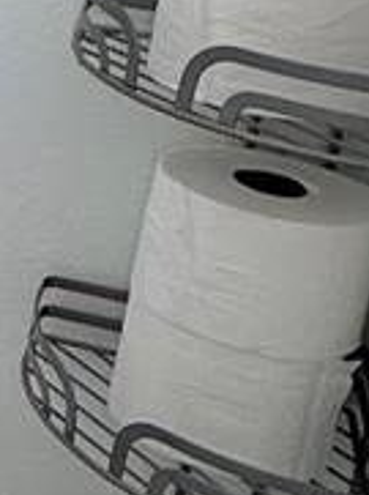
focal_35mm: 93
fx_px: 1327
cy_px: -11
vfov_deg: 20.4
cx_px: -653
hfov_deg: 11.4
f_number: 2.2
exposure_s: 1/120
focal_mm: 2.22
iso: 200
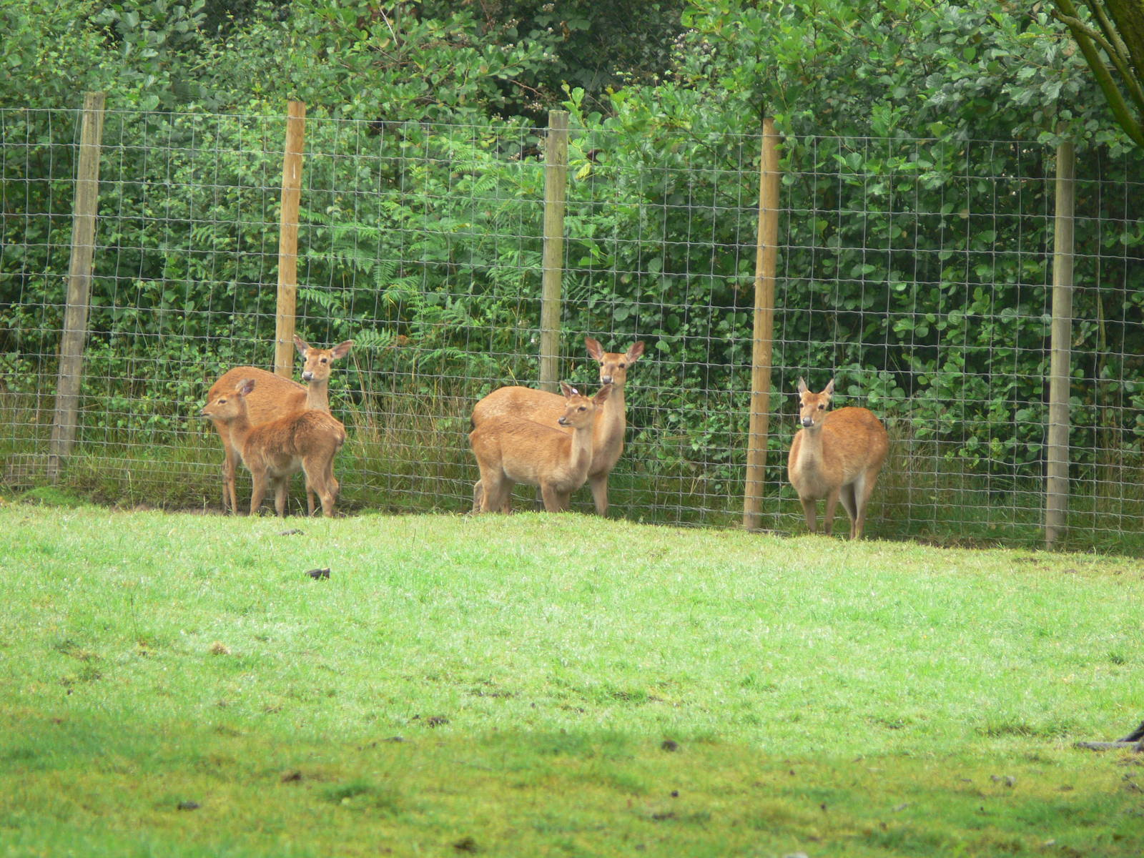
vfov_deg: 3.5
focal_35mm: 420
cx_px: 572
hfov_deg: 4.7
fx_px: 13880
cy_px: 429
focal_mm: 88.8
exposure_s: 1/50
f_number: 4
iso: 80
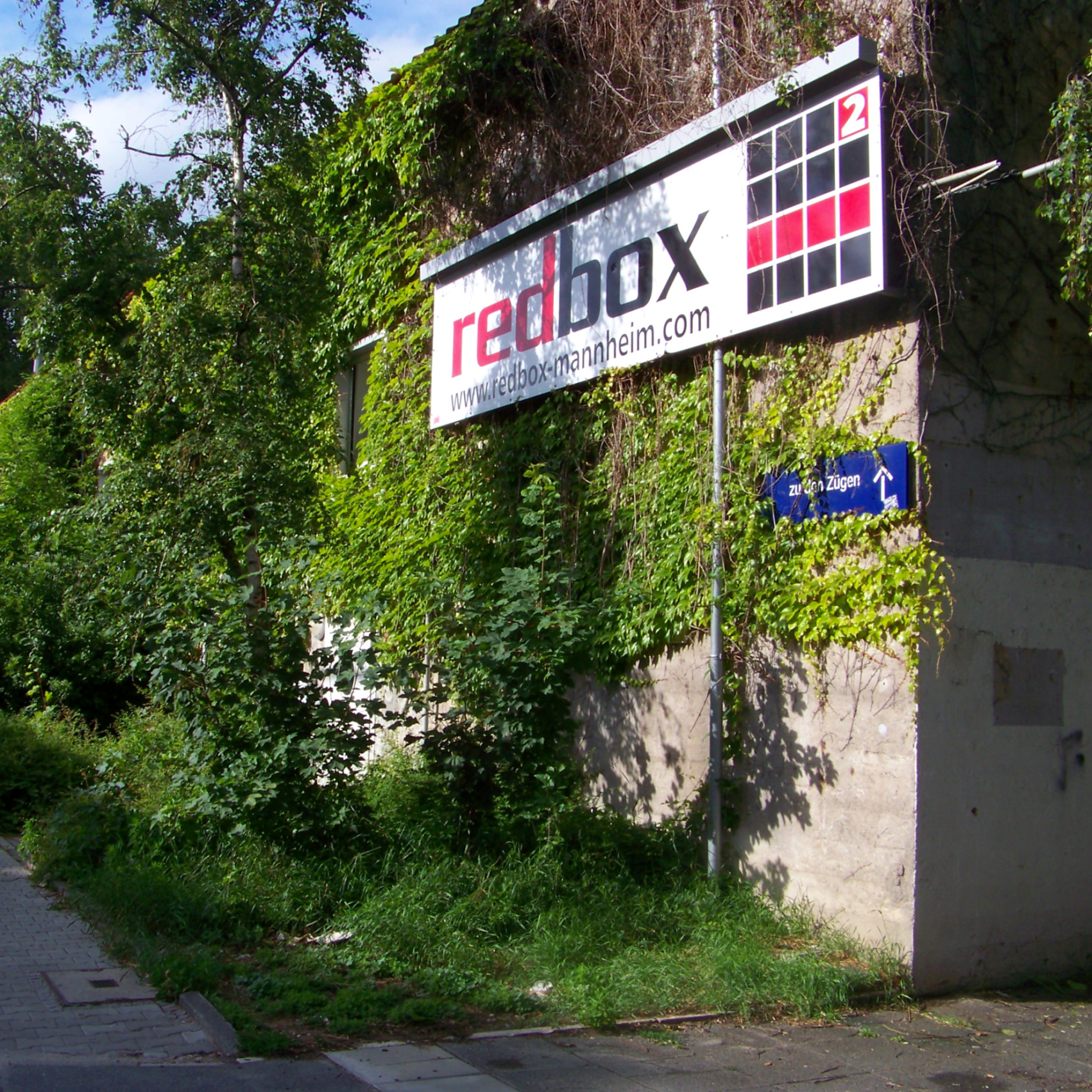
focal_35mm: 43
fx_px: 1535
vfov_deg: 39.2
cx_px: 421
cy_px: 540
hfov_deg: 39.0
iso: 64
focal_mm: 5.85
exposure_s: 1/160
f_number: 7.1
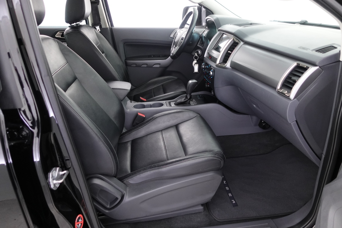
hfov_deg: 73.7
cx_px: 171
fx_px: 228
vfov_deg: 53.1
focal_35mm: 24
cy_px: 114
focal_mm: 9.4
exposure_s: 1/15
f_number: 1.8
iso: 800
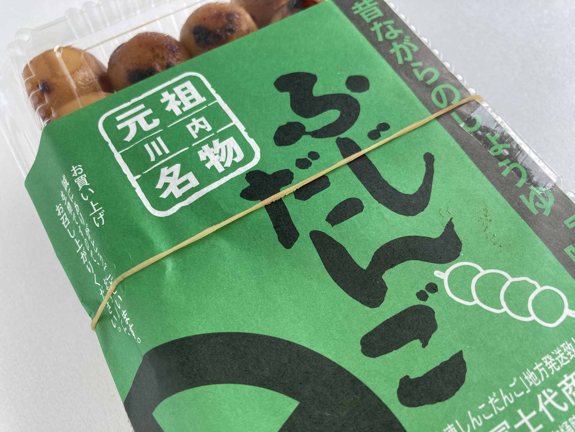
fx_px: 465
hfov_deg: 63.4
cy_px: 216
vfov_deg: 49.7
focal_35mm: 28
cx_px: 288
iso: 25
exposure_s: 1/121
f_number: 1.8
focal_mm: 3.99
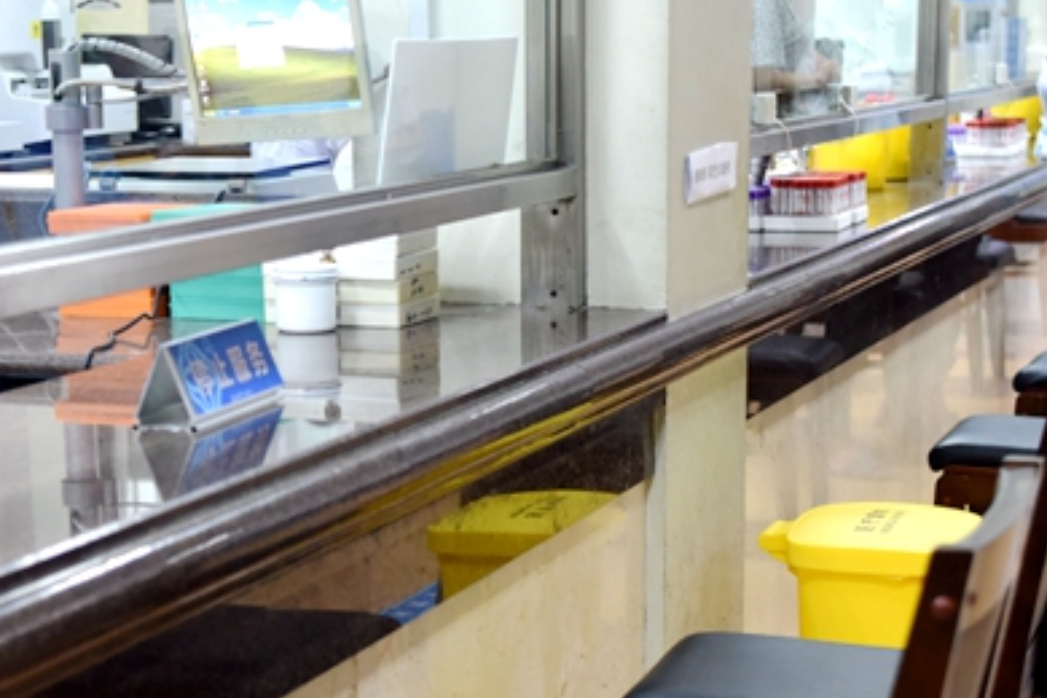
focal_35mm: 82
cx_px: 534
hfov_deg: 24.8
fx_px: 2385
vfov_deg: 16.5
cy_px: 588
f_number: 2.8
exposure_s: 1/30
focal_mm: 40
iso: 1600
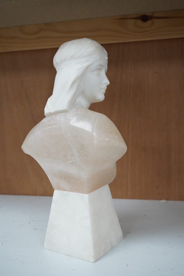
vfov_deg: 43.6
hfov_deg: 29.9
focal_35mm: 45
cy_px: 138
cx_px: 92
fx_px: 345
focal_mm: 30
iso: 3200
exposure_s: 1/400
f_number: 8
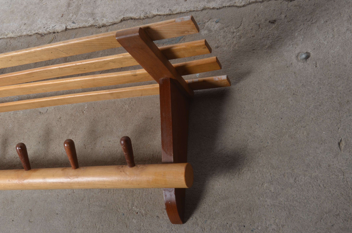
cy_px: 114
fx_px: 371
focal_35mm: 38
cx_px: 169
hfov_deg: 50.8
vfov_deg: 34.9
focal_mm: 24
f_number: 11
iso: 100
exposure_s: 1/125
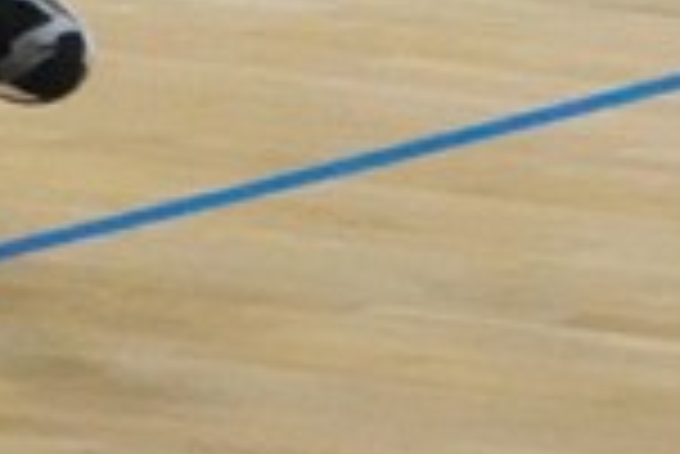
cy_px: -414
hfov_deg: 1.7
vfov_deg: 1.2
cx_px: -842
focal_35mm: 1189
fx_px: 22480
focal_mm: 73.24
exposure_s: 1/500
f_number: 4
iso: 6400
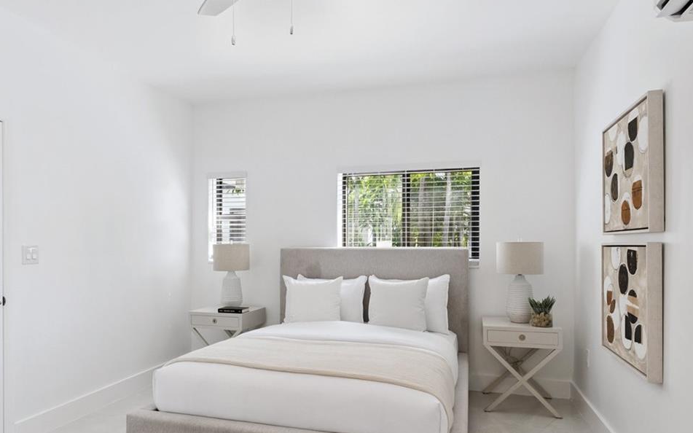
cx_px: 336
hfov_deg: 74.8
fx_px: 453
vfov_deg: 50.6
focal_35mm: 24
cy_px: 266
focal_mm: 14
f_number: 7.1
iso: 250
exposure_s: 1/60
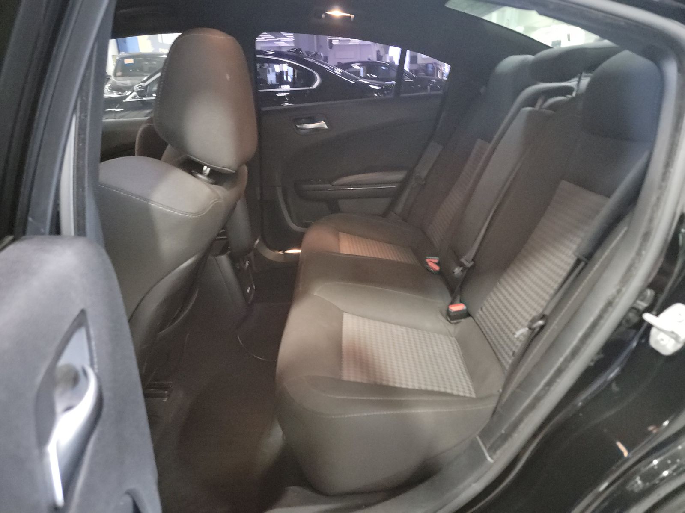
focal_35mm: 24
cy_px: 256
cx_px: 342
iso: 2821
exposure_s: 1/12
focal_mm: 6.7
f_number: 1.8
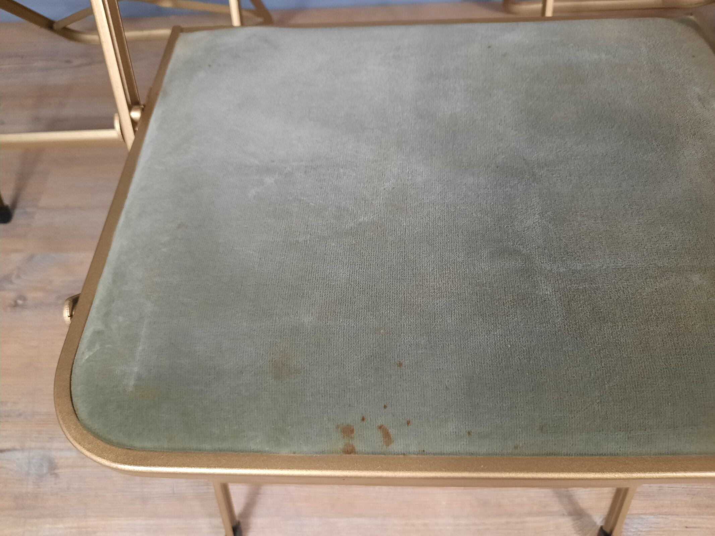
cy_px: 268
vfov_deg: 54.9
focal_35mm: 25
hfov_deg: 69.4
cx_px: 358
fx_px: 516
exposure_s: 1/33
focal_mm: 4.6
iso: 400
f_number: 2
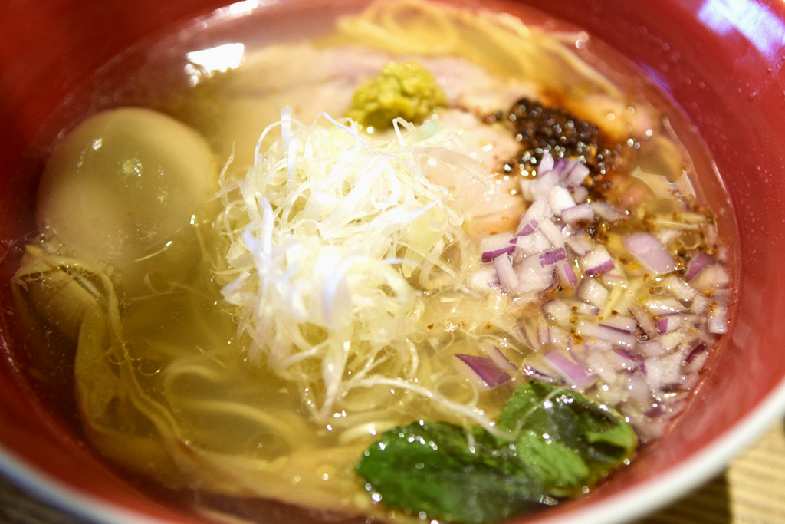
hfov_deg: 35.0
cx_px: 392
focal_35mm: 57
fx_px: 1243
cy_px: 262
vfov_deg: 23.8
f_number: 2.8
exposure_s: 1/100
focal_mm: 38
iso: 1000
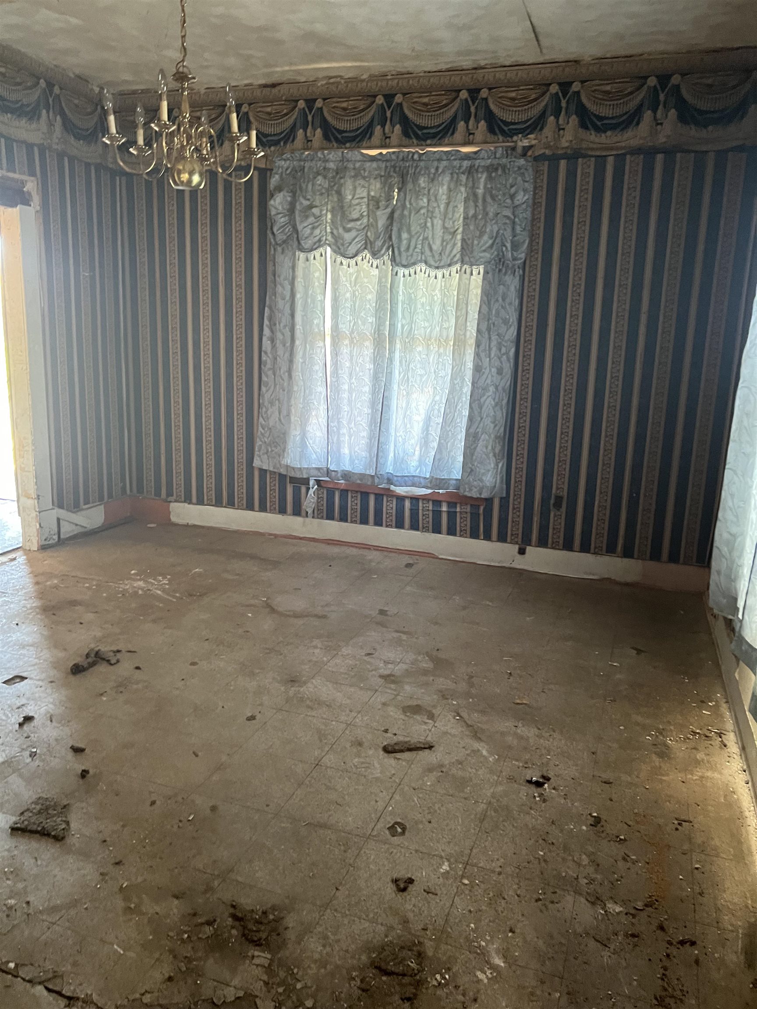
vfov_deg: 67.3
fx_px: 758
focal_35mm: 26
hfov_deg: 53.1
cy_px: 504
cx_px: 378
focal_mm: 5.7
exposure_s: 1/60
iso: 500
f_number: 1.5
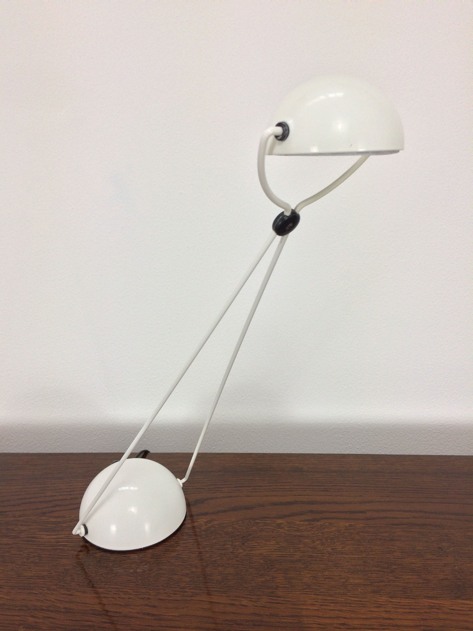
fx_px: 528
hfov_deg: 48.2
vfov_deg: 61.7
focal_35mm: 29
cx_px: 236
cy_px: 316
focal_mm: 4.15
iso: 40
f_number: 2.2
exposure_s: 1/50
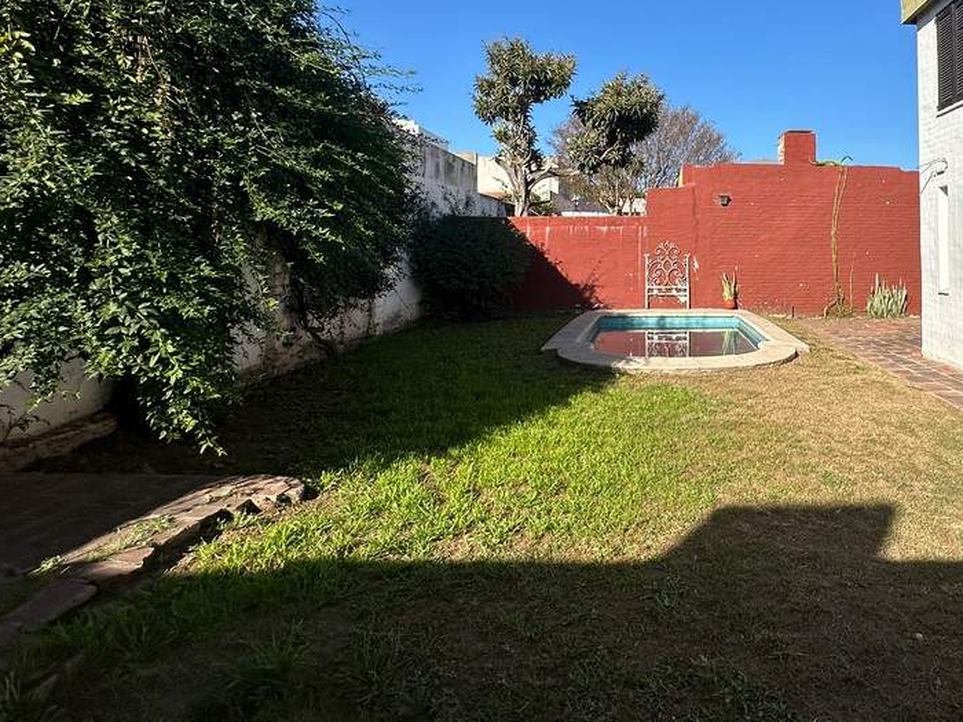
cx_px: 689
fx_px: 668
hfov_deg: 68.2
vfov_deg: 55.4
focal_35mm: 24
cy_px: 230
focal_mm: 2.22
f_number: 2.2
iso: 50
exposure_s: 1/2257
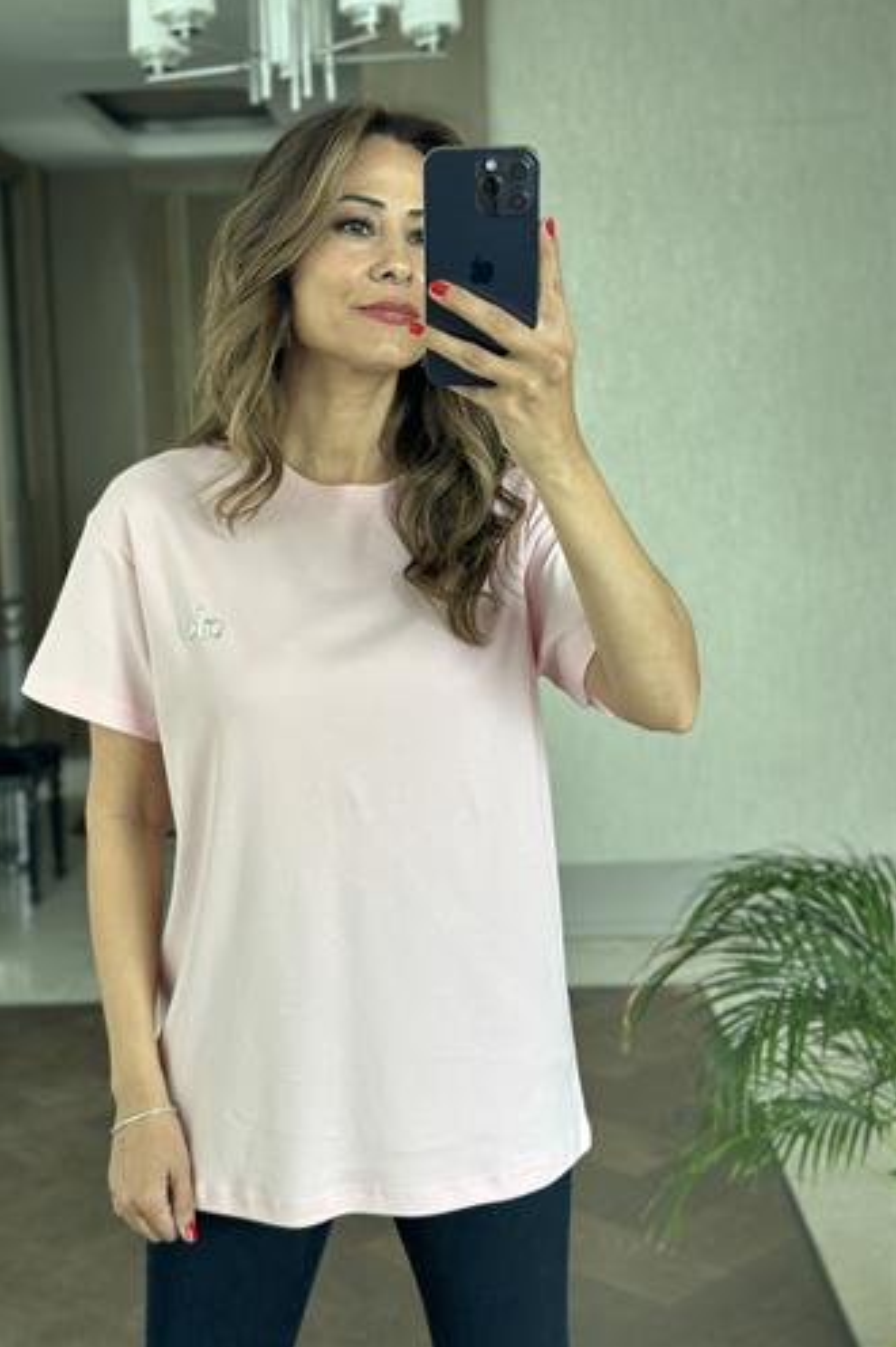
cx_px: 383
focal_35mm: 51
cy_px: 665
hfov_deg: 26.4
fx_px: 1907
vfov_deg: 38.9
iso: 125
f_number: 1.78
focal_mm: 6.86
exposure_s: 1/75
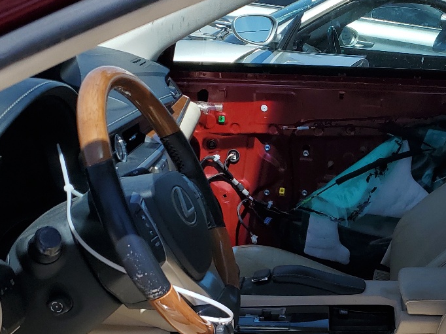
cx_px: 413
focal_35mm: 61
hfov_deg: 30.1
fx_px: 786
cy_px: 323
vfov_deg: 23.2
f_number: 1.5
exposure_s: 1/3333
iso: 50
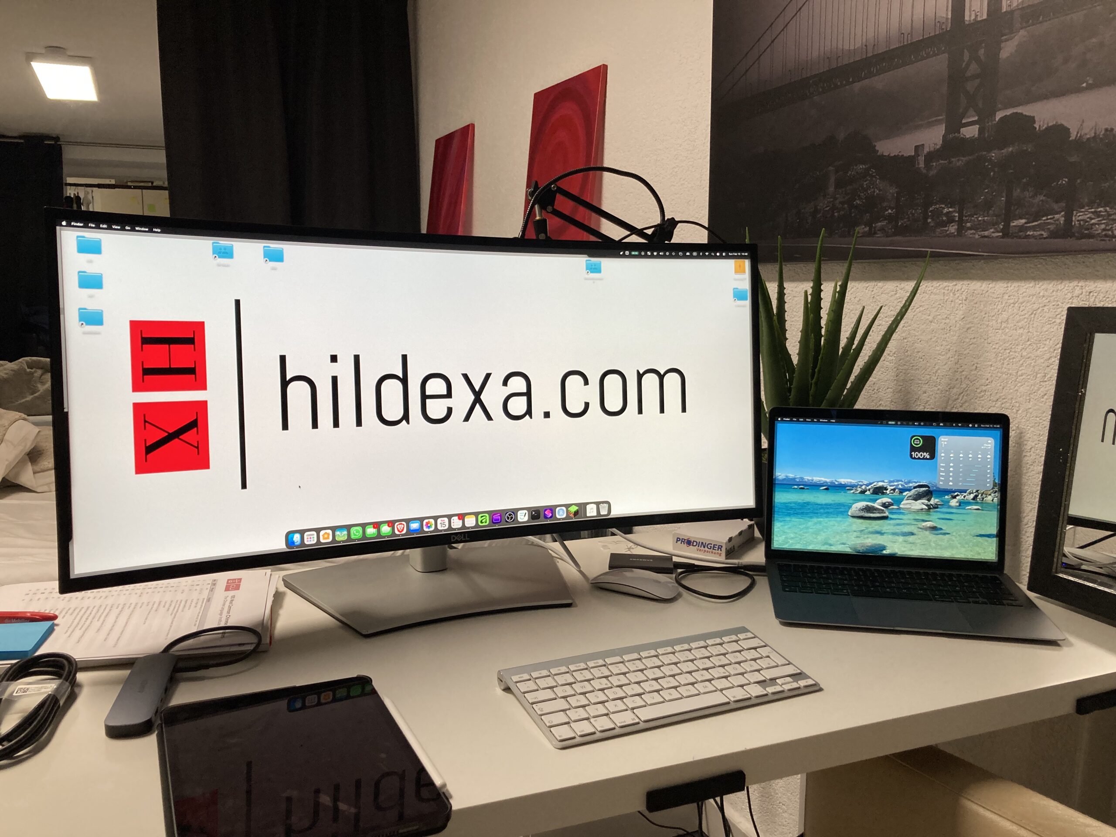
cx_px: 558
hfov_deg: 63.4
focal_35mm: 28
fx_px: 903
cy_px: 418
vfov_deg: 49.7
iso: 80
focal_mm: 3.99
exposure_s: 1/85
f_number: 1.8
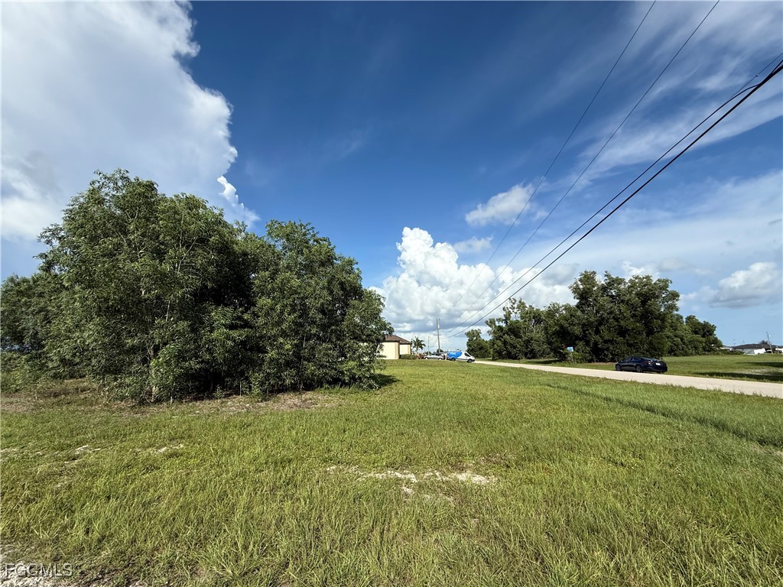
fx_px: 317
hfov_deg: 102.1
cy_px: 294
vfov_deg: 85.7
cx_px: 392
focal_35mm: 14
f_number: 2.2
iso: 50
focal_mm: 2.22
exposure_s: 1/2976
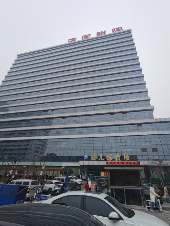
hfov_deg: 68.5
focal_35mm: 19
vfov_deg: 84.4
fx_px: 124
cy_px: 102
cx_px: 93
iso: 50
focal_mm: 2.26
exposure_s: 1/868
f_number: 2.2
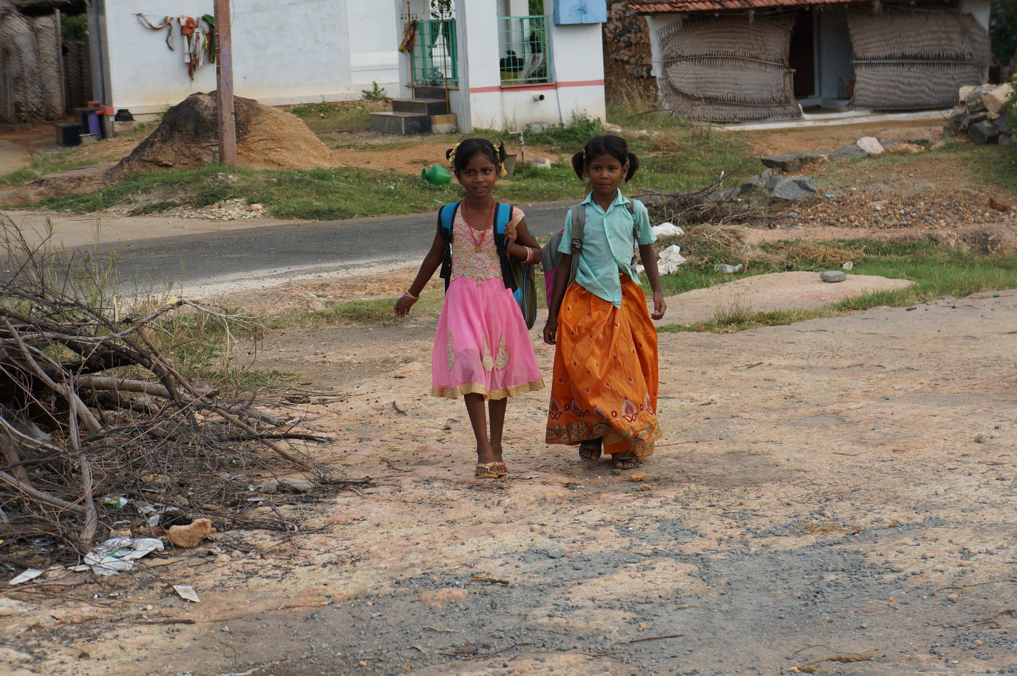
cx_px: 508
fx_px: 2328
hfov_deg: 24.6
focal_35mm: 82
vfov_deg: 16.5
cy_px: 338
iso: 100
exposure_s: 1/200
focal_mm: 55
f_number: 6.3
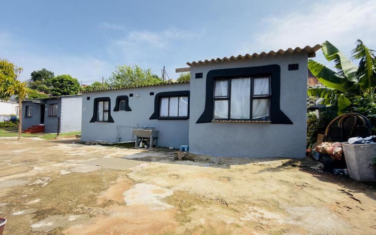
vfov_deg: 74.8
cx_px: 188
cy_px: 125
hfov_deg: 101.4
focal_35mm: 15
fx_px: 154
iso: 20
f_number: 2.2
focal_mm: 2.22
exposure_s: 1/580
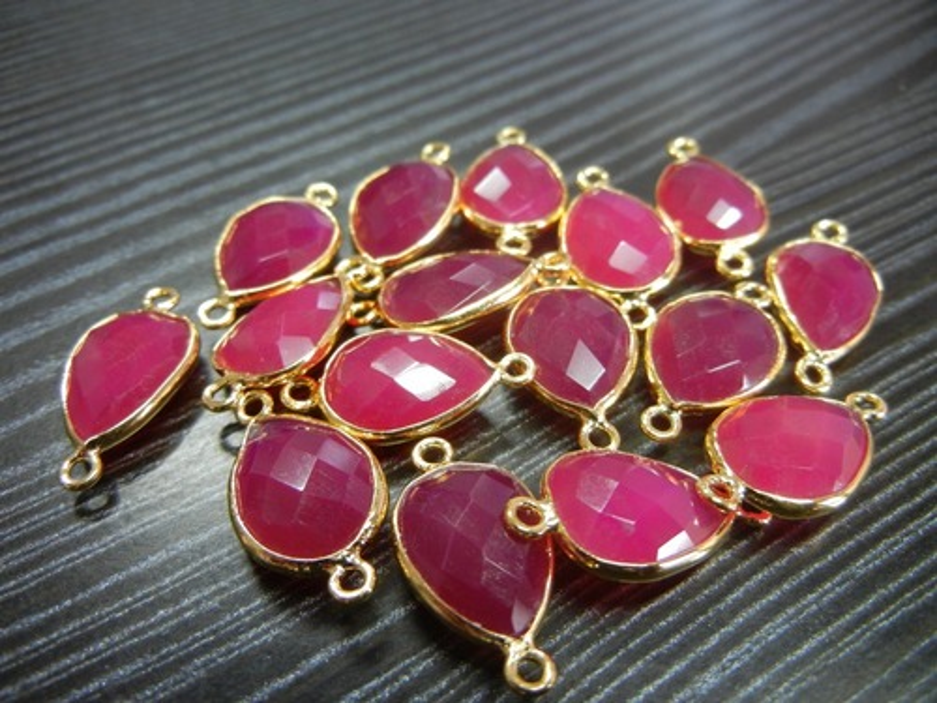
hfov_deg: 60.0
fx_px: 812
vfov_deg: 46.8
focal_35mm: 30
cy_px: 352
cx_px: 468
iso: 400
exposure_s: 1/12.1
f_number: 3.5
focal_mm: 5.4
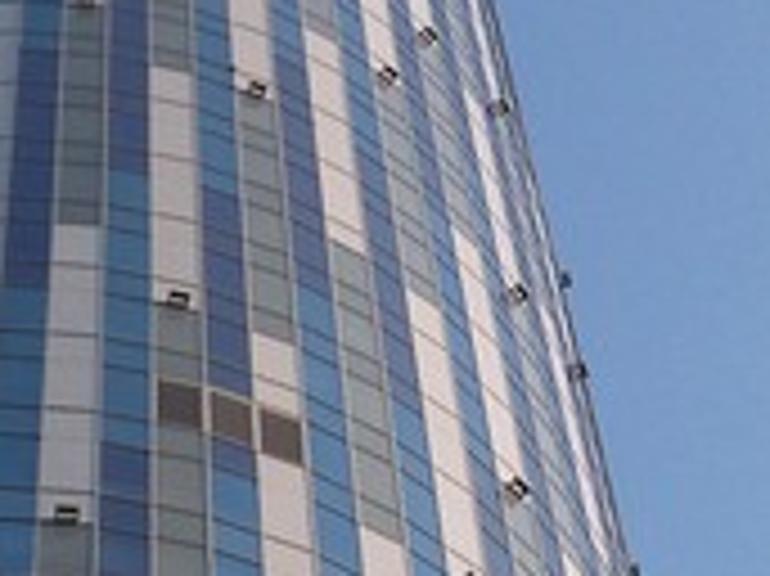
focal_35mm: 164
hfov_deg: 12.0
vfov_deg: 9.0
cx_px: 108
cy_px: 531
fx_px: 3645
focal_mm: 6.2
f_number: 3.5
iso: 80
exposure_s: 1/500
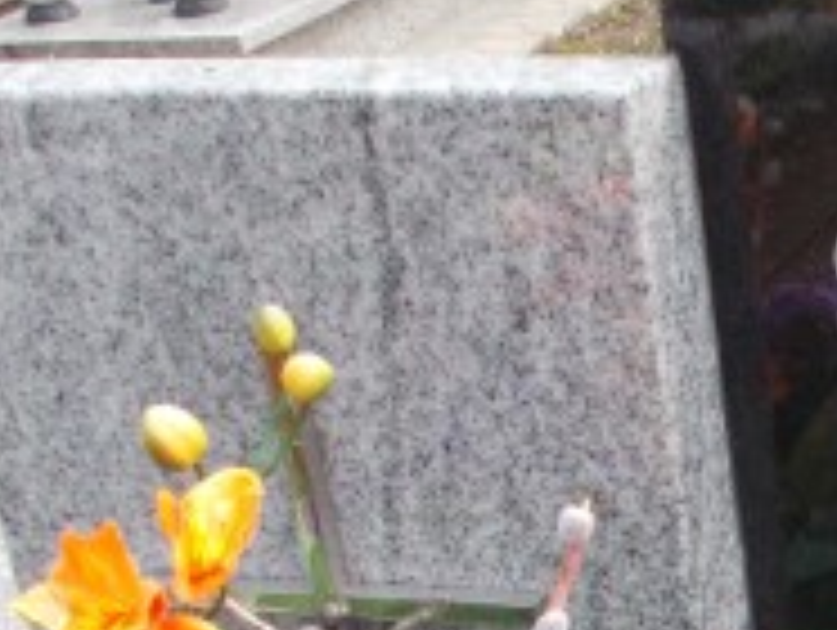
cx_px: 990
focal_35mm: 103
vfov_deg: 14.1
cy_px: 666
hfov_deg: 18.1
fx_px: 2494
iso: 80
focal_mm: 5.3
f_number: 3.4
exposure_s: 1/320
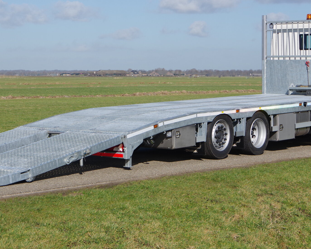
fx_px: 874
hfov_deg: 20.1
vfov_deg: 16.2
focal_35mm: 95
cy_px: 103
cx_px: 120
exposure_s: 1/640
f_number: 7.1
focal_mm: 36
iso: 200
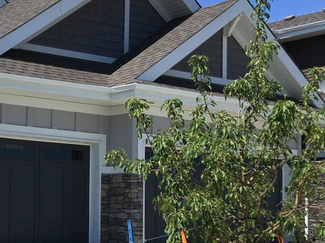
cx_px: -74
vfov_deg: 19.2
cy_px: 194
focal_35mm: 76
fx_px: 713
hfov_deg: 23.3
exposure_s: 1/1832
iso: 25
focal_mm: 4.15
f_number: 2.2
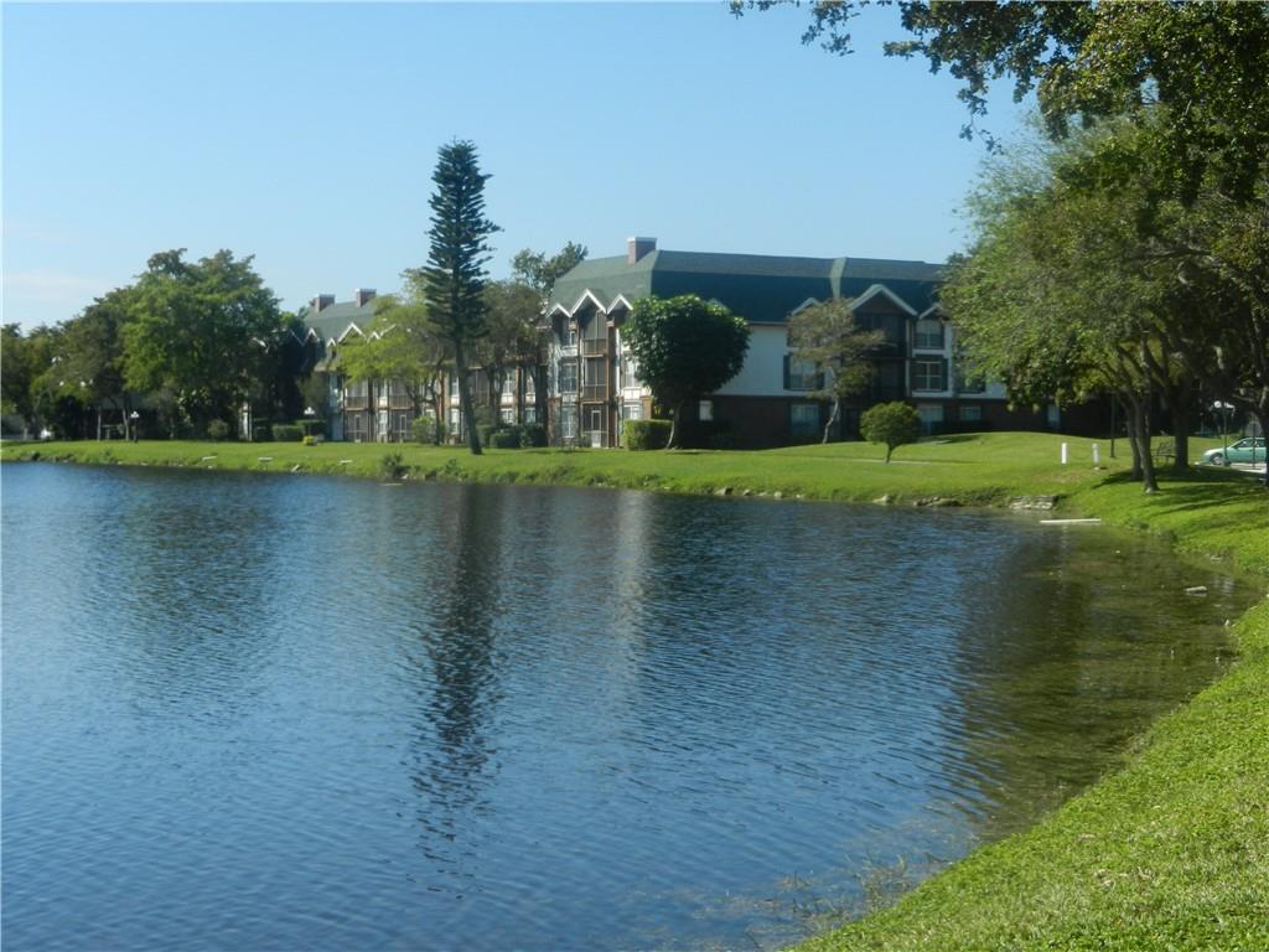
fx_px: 2200
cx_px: 634
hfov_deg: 32.2
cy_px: 476
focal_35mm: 60
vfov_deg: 24.4
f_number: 4.5
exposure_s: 1/1000
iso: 160
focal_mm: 10.9
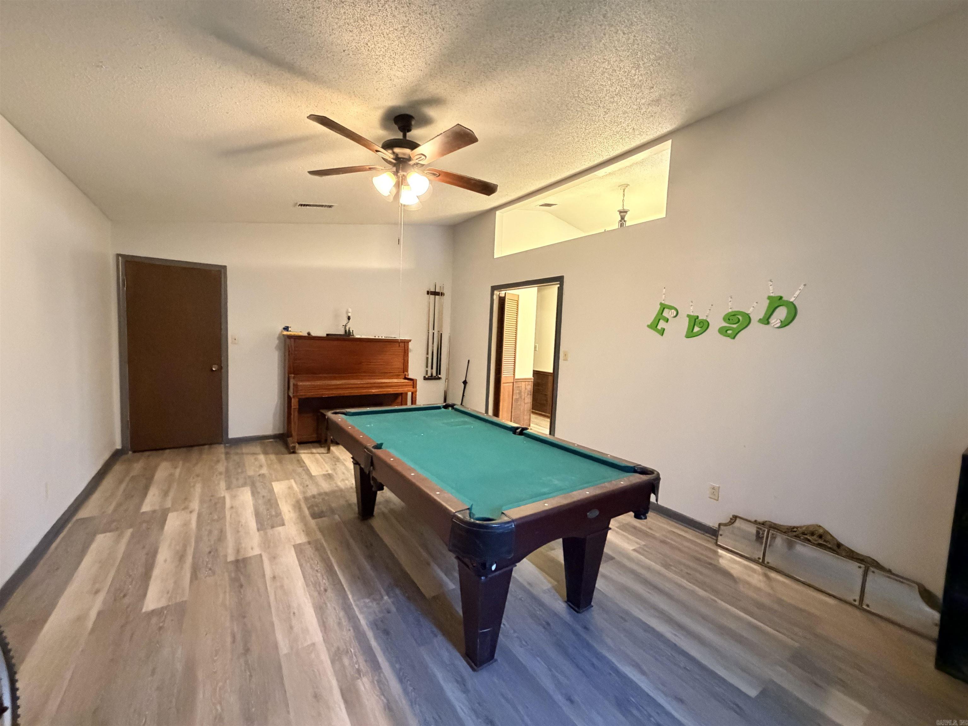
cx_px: 484
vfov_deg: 85.7
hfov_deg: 102.1
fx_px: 391
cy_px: 363
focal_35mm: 14
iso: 1250
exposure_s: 1/60
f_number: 2.2
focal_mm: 2.22
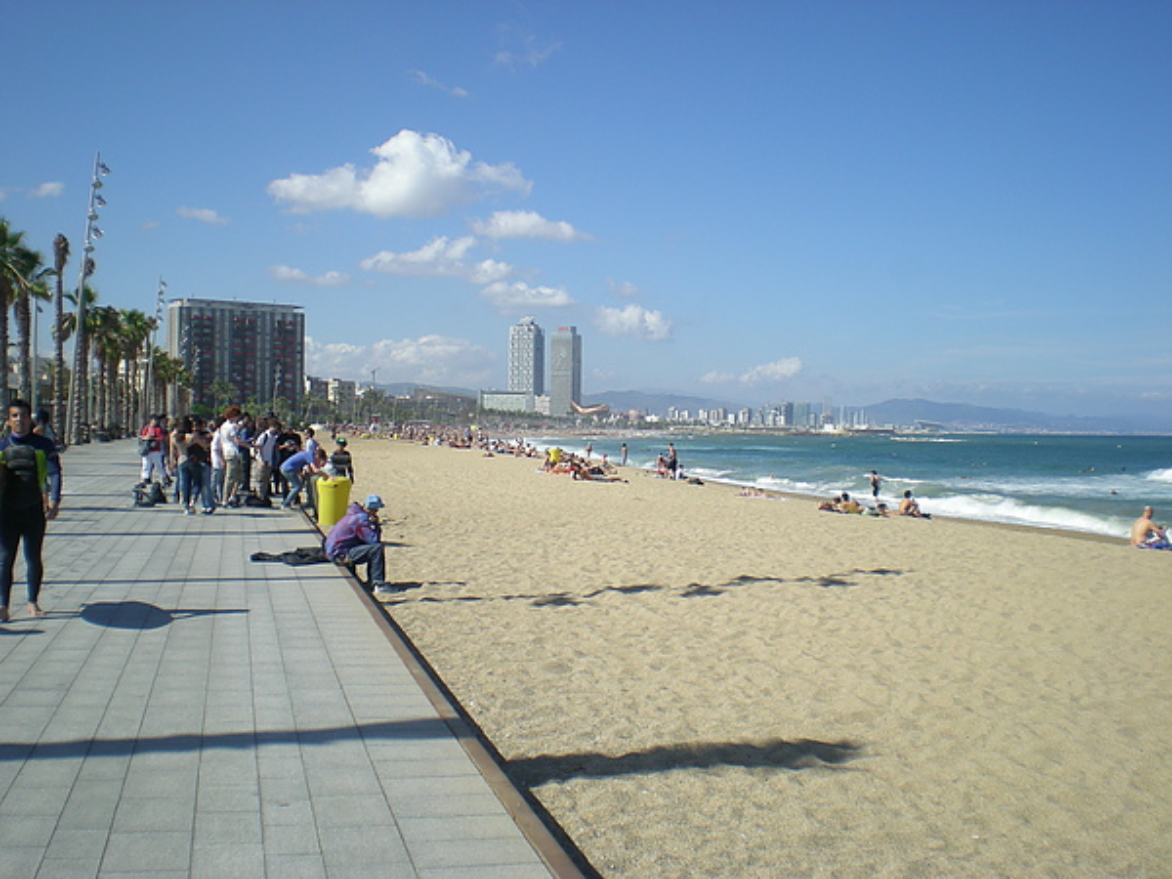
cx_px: 586
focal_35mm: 38
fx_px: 1287
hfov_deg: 49.0
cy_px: 440
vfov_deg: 37.7
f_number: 4.6
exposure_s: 1/437
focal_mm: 6.3
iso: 50
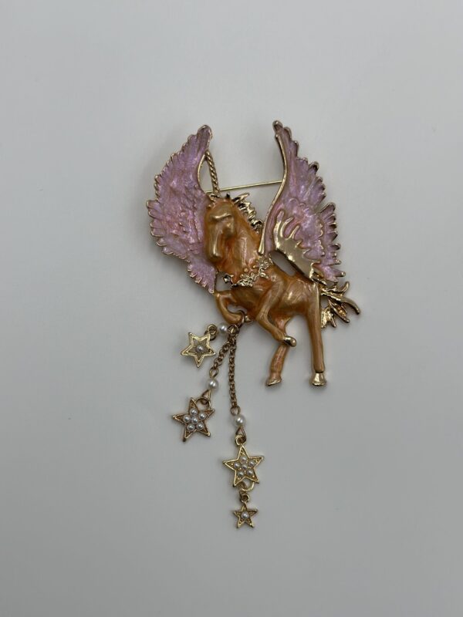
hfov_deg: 30.3
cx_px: 232
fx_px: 856
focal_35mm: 48
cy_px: 308
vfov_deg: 39.7
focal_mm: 6.86
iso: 100
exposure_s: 1/2532
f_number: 1.78
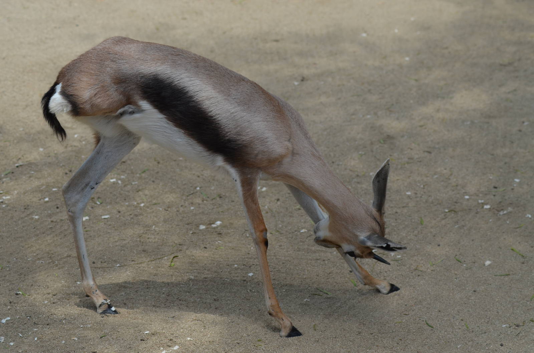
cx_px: 267
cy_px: 176
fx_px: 1554
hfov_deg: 19.5
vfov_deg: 13.0
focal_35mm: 105
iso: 320
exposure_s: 1/500
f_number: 5.6
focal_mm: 70
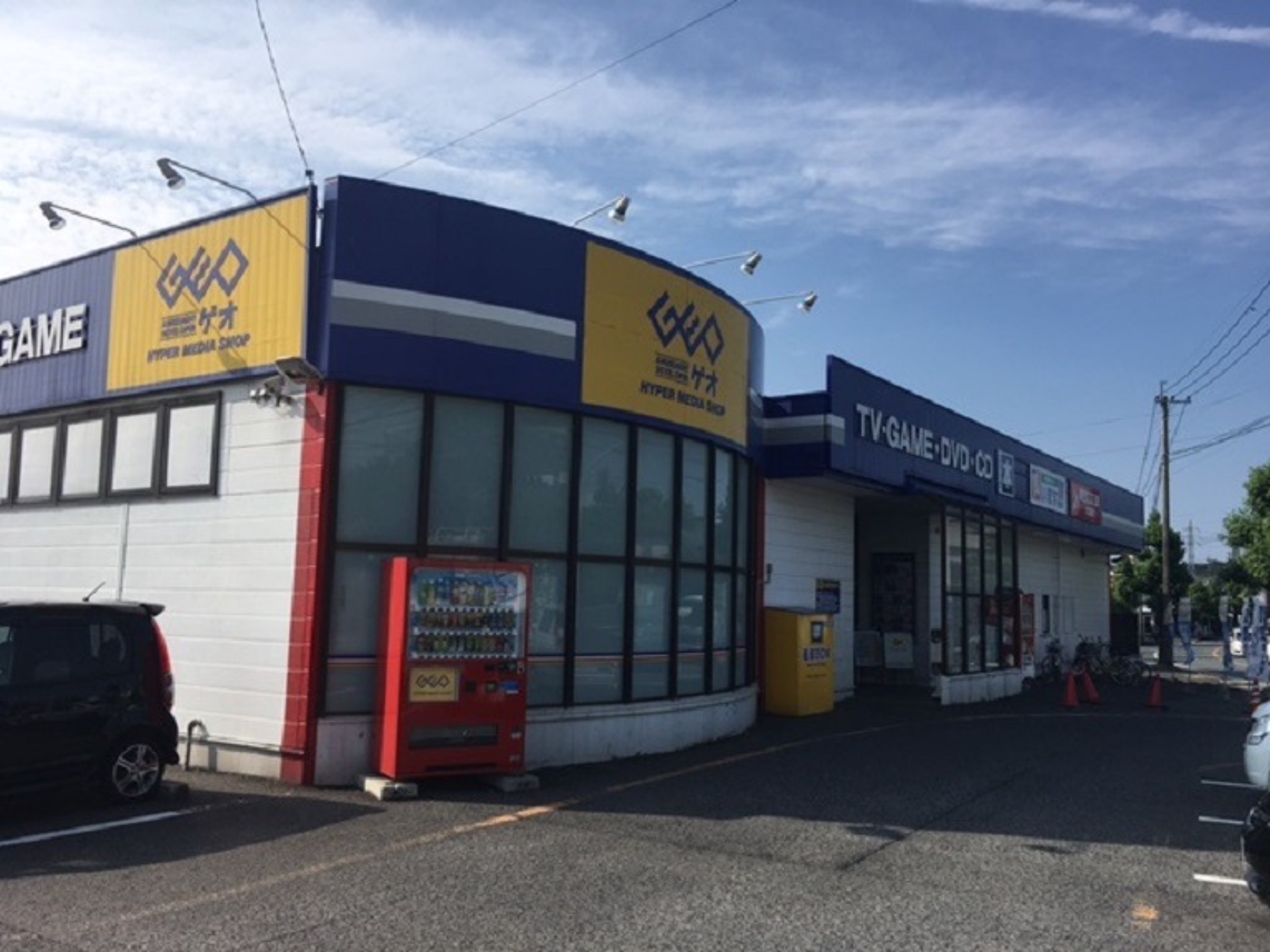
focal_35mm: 29
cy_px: 476
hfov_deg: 61.7
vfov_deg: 48.2
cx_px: 635
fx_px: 1064
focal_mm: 4.15
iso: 25
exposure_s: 1/1748
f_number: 2.2
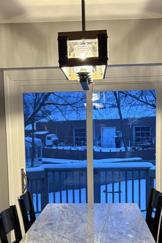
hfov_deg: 19.2
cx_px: 68
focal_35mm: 71
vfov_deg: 27.9
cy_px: 191
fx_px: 479
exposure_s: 1/60
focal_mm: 5.96
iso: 320
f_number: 1.6
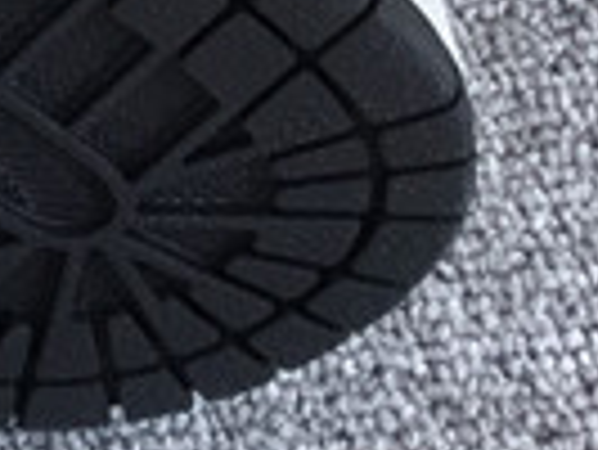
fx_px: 3631
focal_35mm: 210
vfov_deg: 6.7
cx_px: -1034
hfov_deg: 8.3
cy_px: -628
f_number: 2.4
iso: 25
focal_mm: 3.3
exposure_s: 1/123
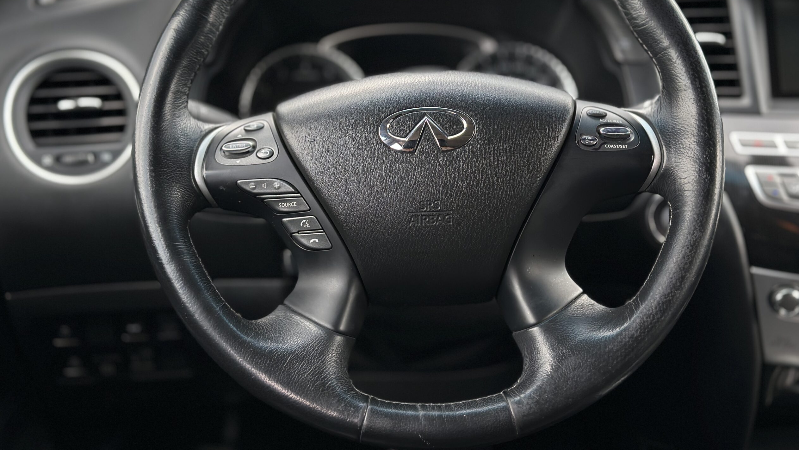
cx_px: 400
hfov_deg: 39.2
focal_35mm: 53
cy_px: 148
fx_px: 1123
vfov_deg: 22.5
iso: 80
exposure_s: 1/249
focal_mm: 6.86
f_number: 1.78
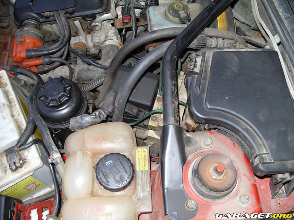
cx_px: 147
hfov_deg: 49.0
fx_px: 323
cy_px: 110
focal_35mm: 38
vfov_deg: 37.7
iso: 50
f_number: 2.8
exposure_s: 1/30
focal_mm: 7.8
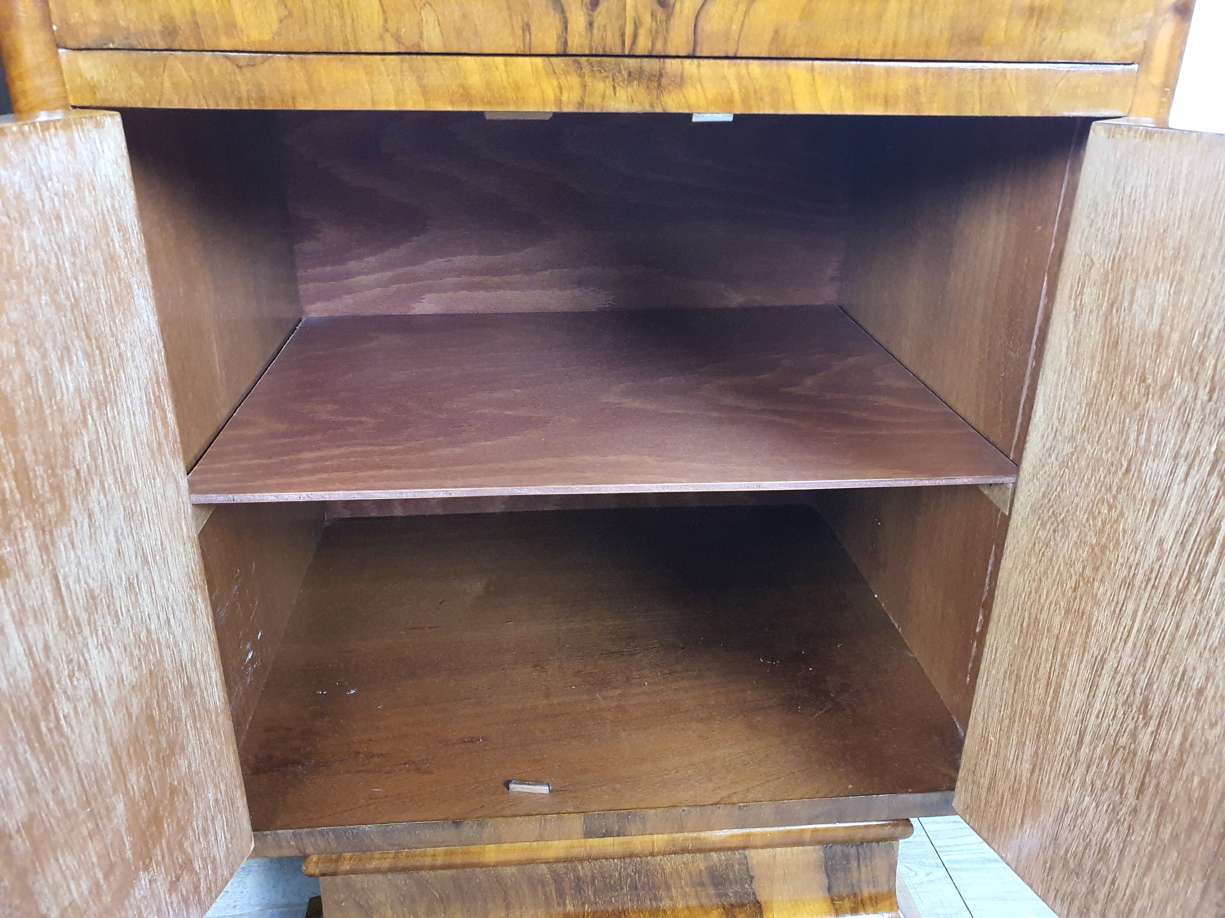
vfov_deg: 53.1
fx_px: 920
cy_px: 459
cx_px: 612
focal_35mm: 26
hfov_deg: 67.3
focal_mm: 4.3
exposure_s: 1/25
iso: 640
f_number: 2.4
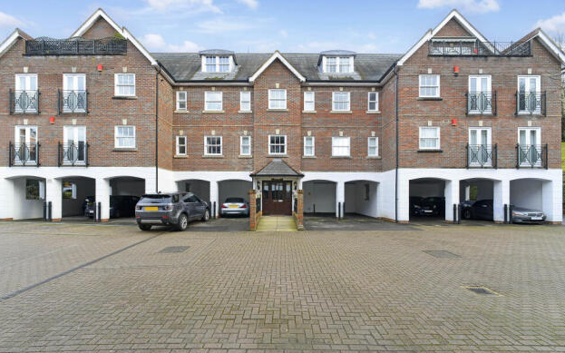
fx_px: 231
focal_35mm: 15
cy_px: 197
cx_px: 281
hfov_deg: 101.5
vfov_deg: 74.5
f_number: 14
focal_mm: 14
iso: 400
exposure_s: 1/25
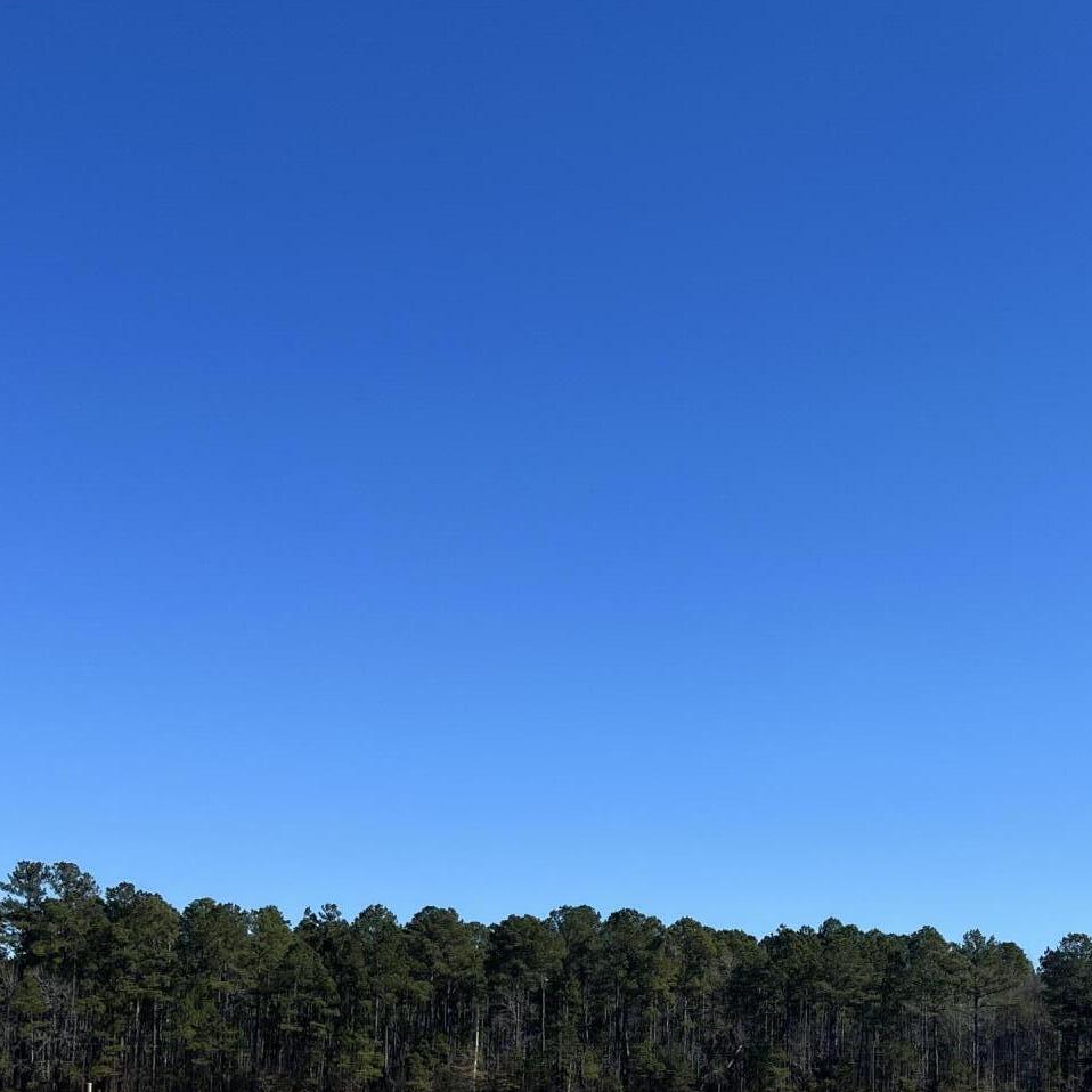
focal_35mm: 48
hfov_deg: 35.2
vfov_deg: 33.4
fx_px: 1713
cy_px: 995
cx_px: 686
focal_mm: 5.7
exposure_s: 1/4831
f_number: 1.5
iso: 50
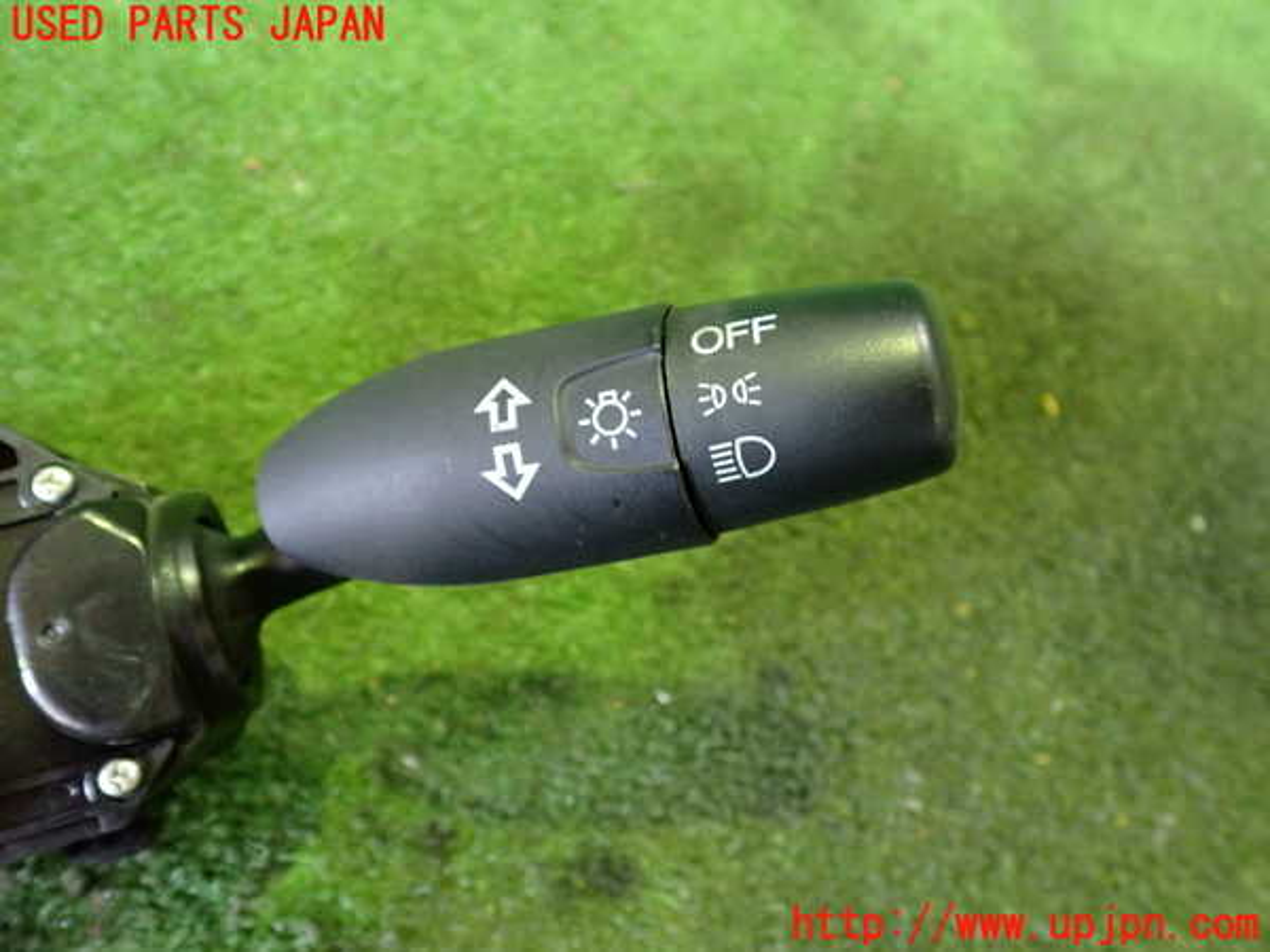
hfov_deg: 60.0
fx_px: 1101
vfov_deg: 46.8
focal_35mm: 30
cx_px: 635
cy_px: 476
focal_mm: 5.4
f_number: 2.3
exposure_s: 1/30
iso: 800
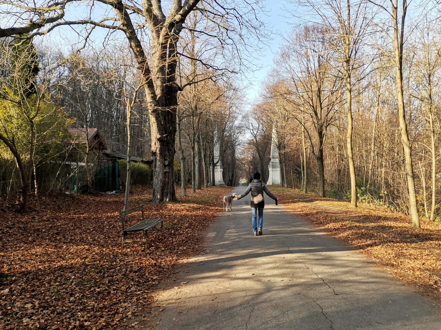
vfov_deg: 46.8
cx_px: 252
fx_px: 382
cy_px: 158
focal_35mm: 30
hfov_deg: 59.7
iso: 50
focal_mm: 4.75
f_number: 1.8
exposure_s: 1/560
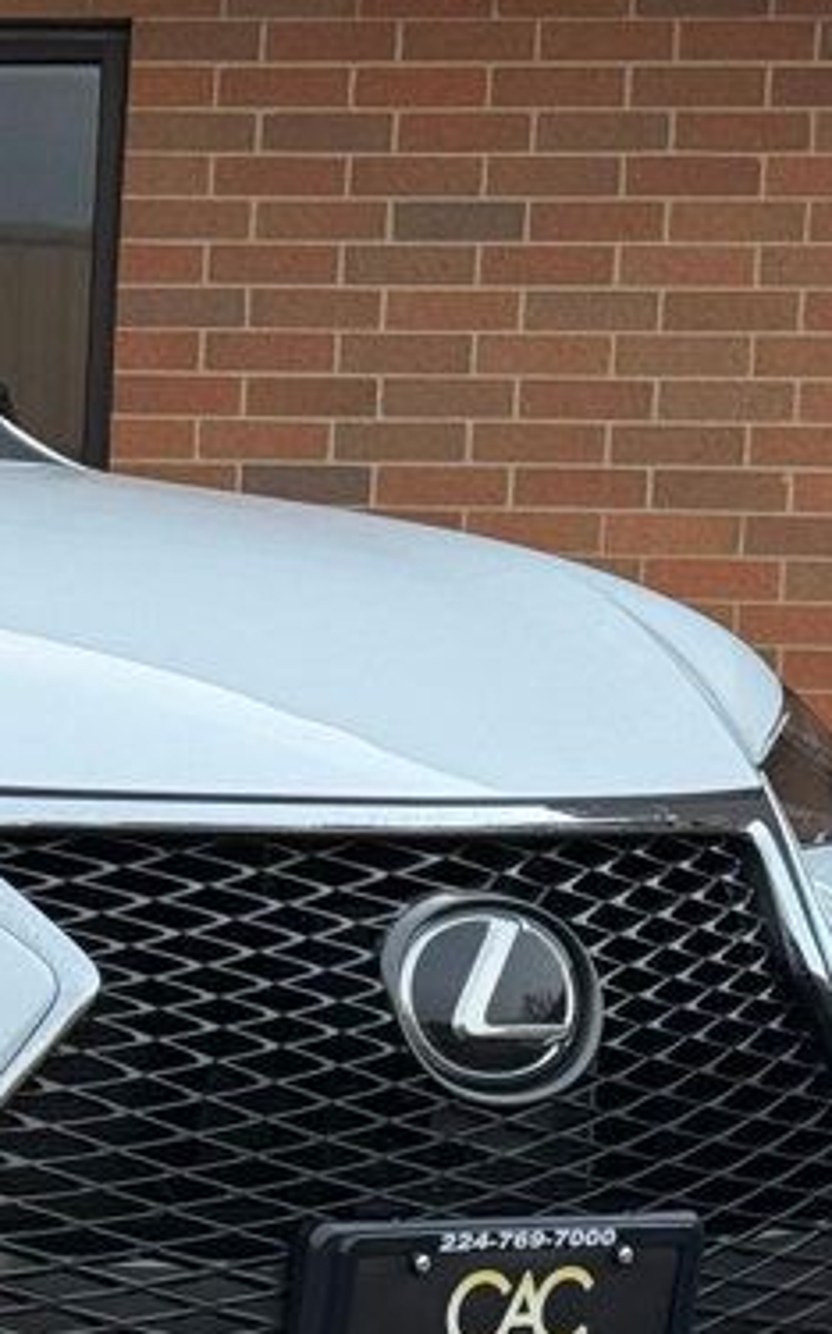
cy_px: 1085
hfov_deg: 8.9
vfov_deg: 14.9
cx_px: -750
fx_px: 5049
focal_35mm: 139
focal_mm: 6.76
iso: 64
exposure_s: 1/2577
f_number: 1.78
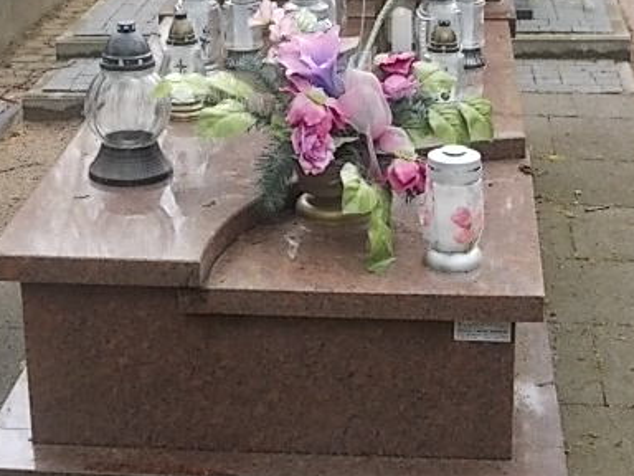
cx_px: 279
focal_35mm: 85
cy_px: 124
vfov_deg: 17.3
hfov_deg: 23.0
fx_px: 1557
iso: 80
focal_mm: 7.2
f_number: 3.6
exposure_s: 1/80
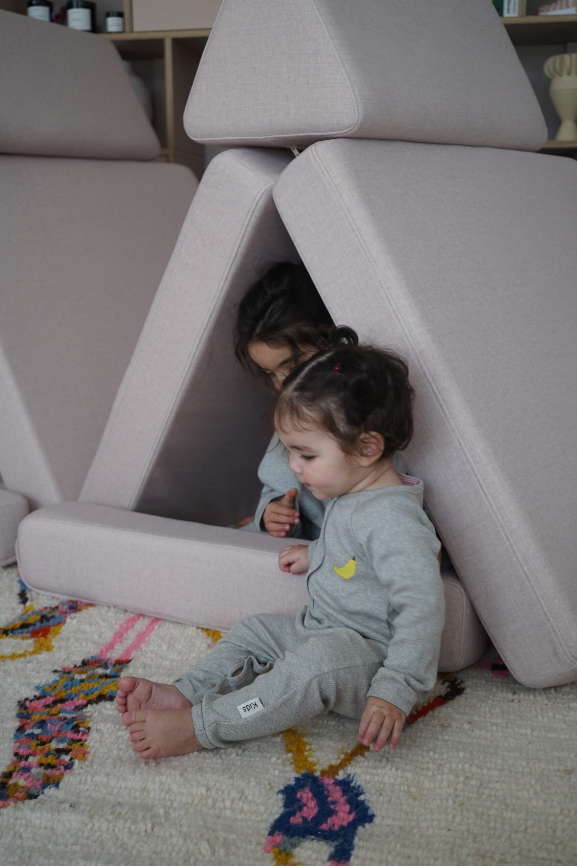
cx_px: 288
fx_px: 985
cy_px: 433
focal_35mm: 41
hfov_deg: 32.6
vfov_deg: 47.4
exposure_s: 1/160
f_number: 4.5
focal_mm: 41
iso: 400
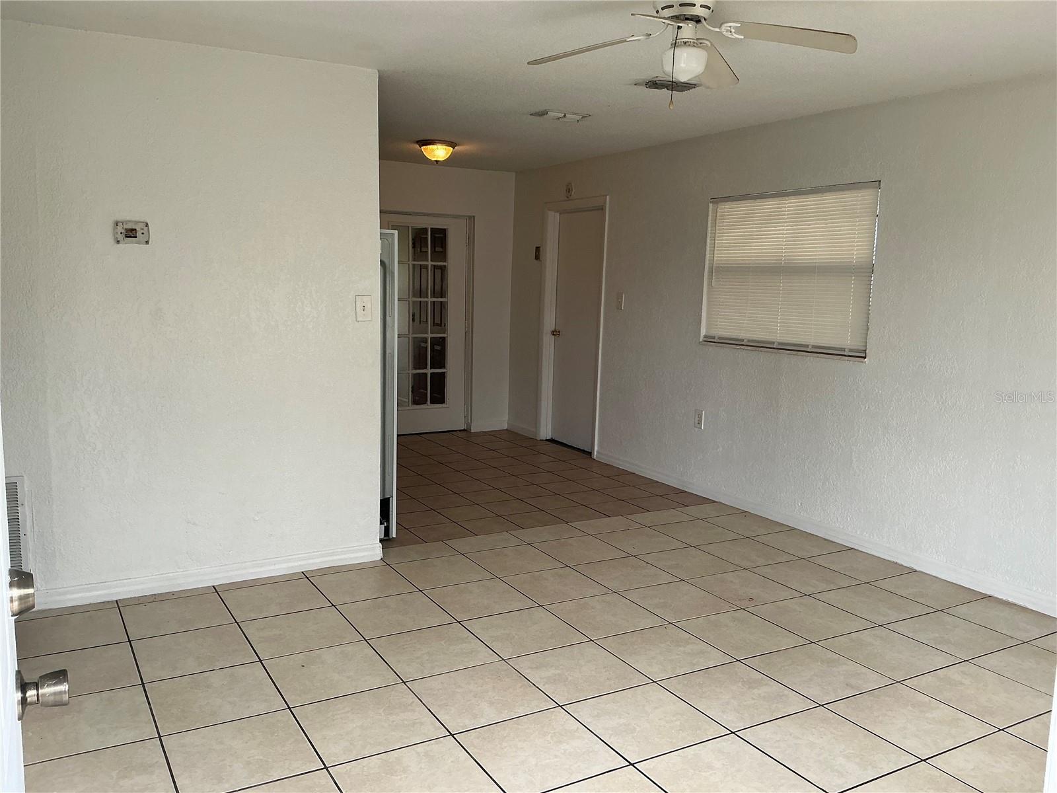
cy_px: 396
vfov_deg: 49.7
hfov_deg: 63.4
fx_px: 855
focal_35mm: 28
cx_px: 528
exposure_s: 1/122
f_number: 1.8
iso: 50
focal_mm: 3
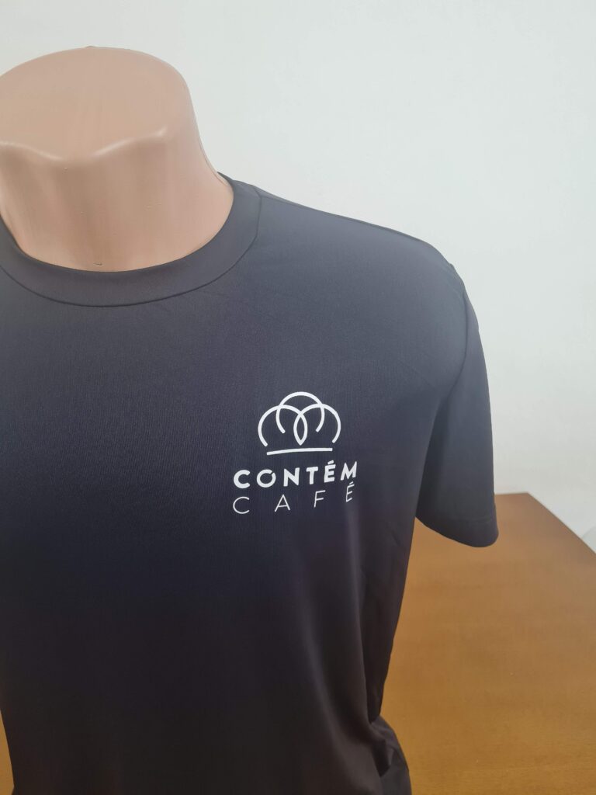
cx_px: 298
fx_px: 597
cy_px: 398
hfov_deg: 53.1
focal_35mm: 26
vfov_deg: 67.3
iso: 160
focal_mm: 5.4
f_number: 1.8
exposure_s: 1/40
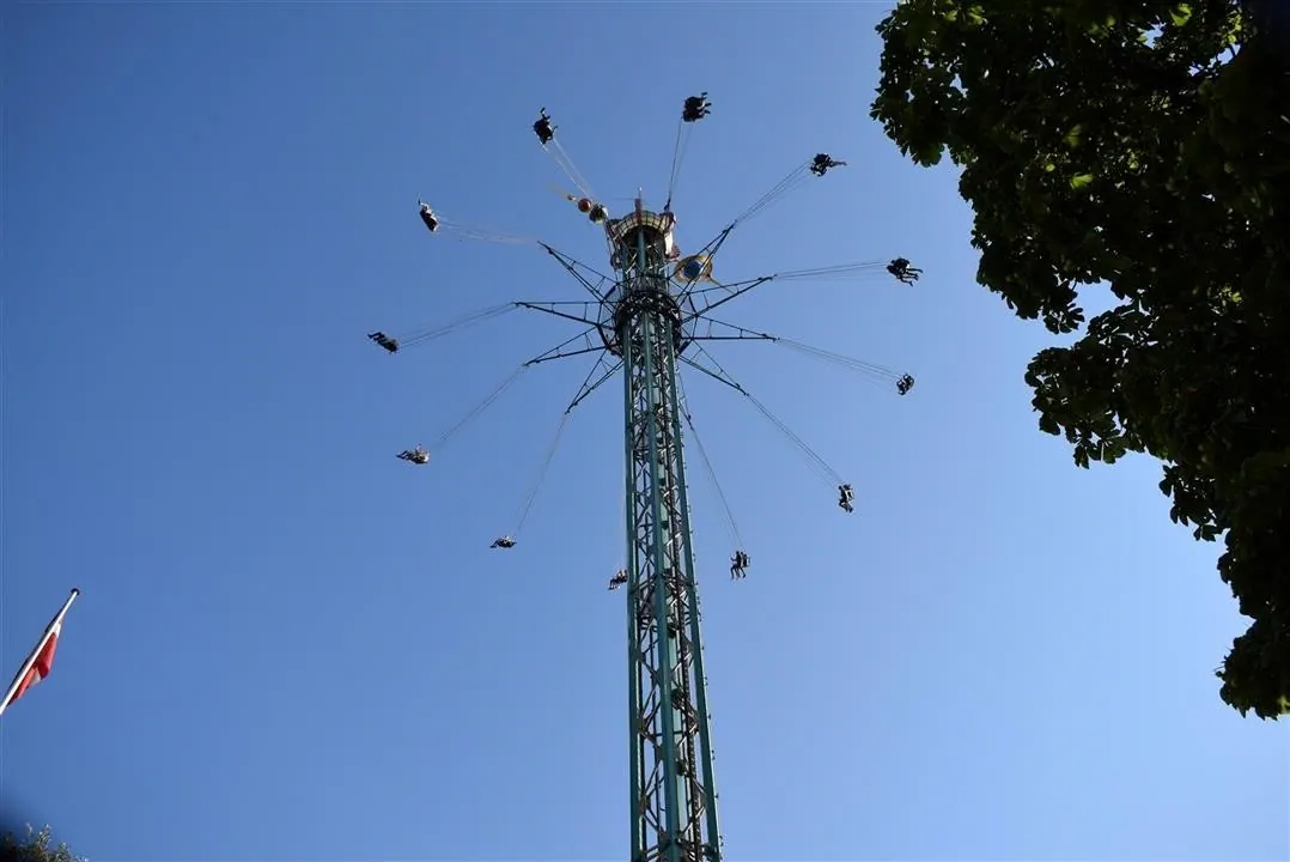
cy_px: 431
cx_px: 645
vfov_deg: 40.0
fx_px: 1183
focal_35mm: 33
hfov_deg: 57.2
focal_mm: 22
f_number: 6.3
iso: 400
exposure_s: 1/1600
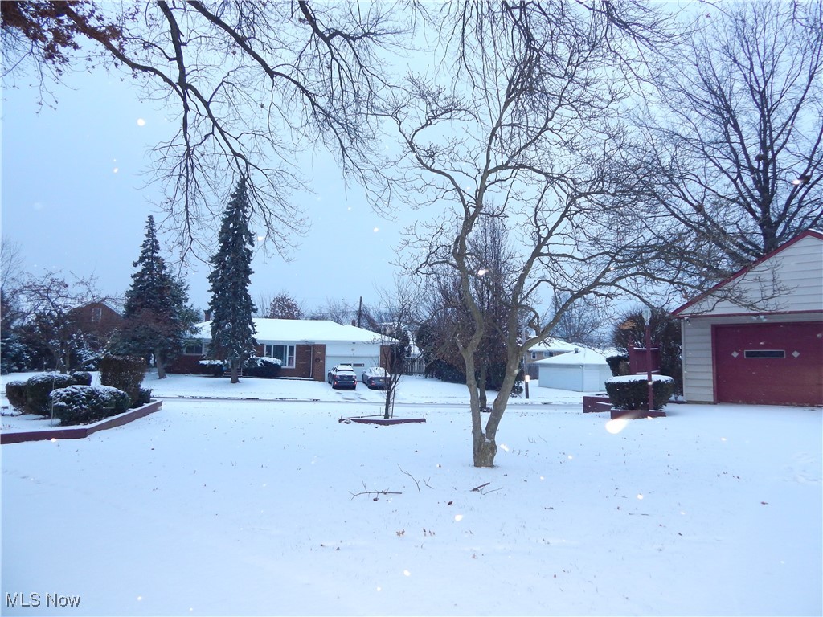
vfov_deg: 58.9
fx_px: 547
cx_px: 412
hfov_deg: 73.9
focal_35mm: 23
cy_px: 308
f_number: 3
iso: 220
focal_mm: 4
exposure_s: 1/30
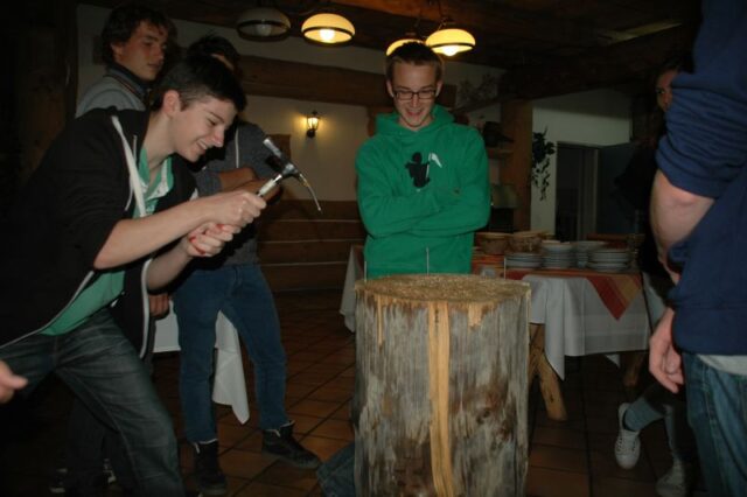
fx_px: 560
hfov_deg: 67.4
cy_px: 248
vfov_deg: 47.9
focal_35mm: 27
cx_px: 374
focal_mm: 18
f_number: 3.5
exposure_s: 1/60
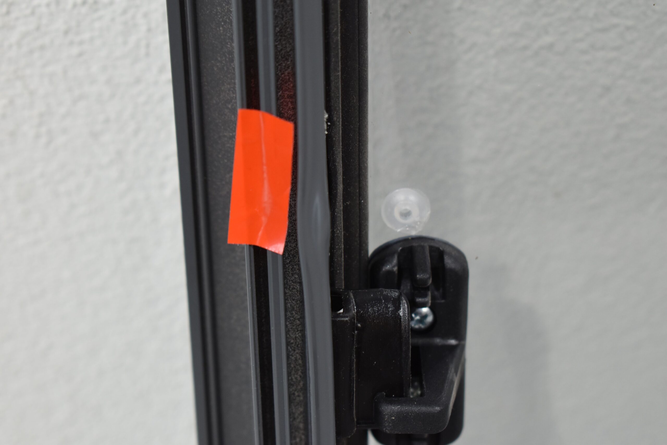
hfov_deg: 24.6
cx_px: 334
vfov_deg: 16.6
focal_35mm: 82
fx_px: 1529
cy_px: 222
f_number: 5.6
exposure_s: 1/60
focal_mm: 55
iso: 560
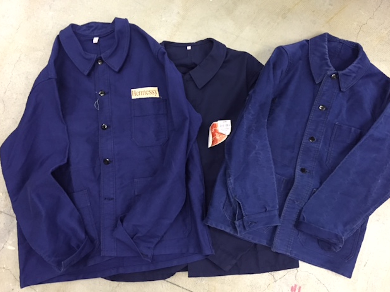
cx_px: 198
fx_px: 338
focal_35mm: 30
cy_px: 146
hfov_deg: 60.0
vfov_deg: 46.8
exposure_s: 1/24
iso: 250
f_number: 2.2
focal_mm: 4.15
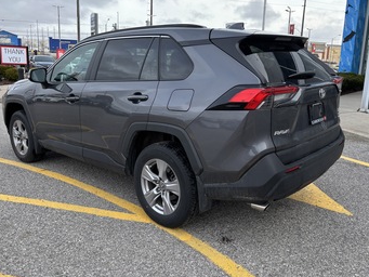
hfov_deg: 56.8
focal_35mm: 32
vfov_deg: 44.1
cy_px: 121
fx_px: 341
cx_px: 189
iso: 50
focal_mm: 5.96
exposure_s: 1/927
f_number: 1.6
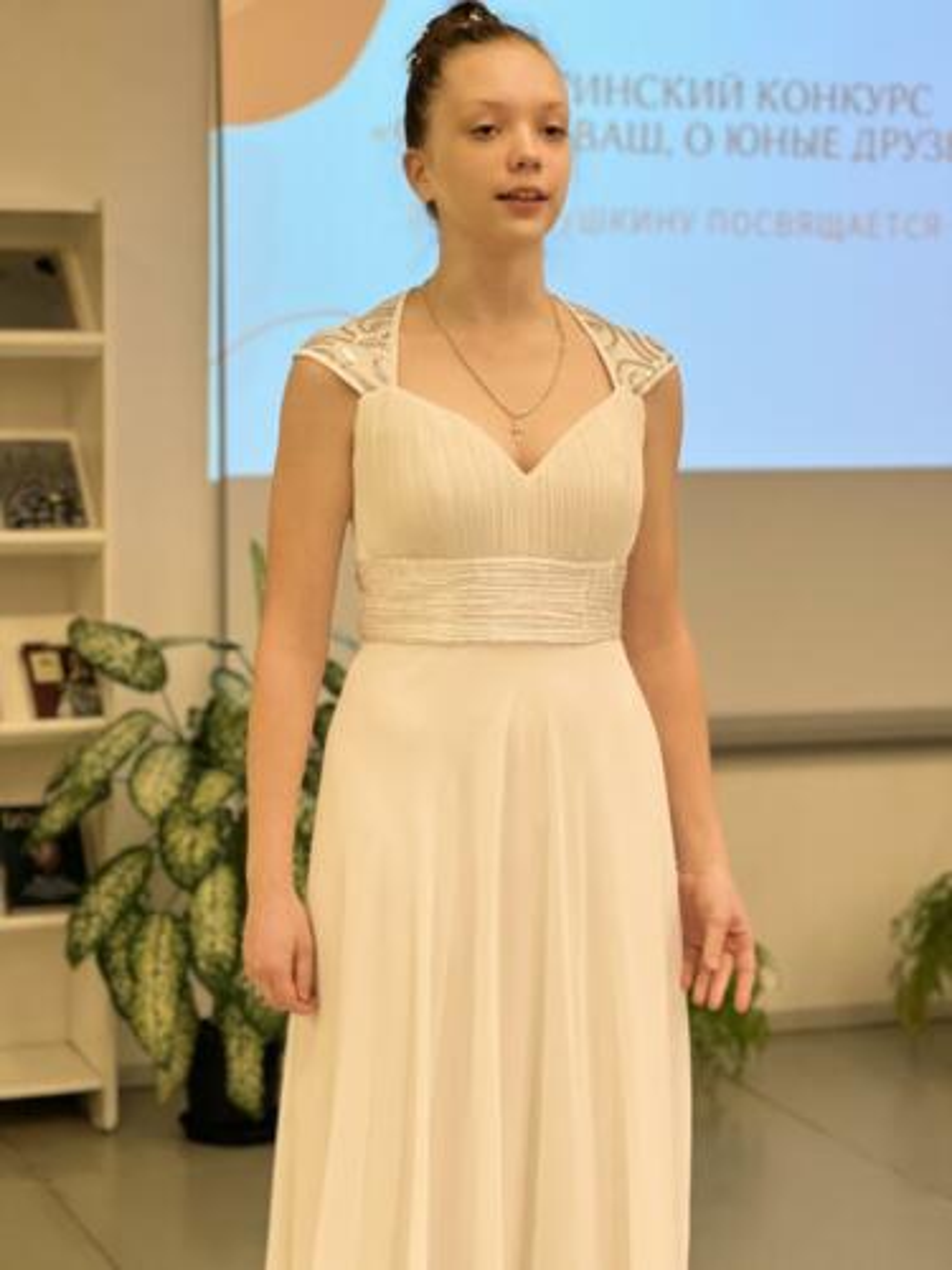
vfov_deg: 25.3
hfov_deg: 19.1
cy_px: 635
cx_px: 476
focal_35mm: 77
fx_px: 2824
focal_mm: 9
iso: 200
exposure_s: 1/100
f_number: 2.8
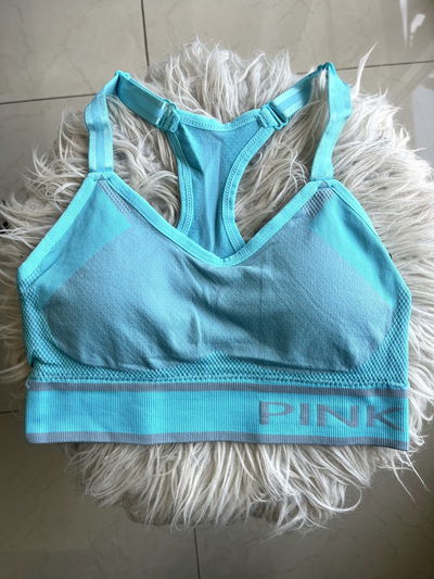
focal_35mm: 26
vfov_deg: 67.3
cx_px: 217
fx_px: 434
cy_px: 290
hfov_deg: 53.1
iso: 32
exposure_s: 1/120
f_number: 1.6
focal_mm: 5.1
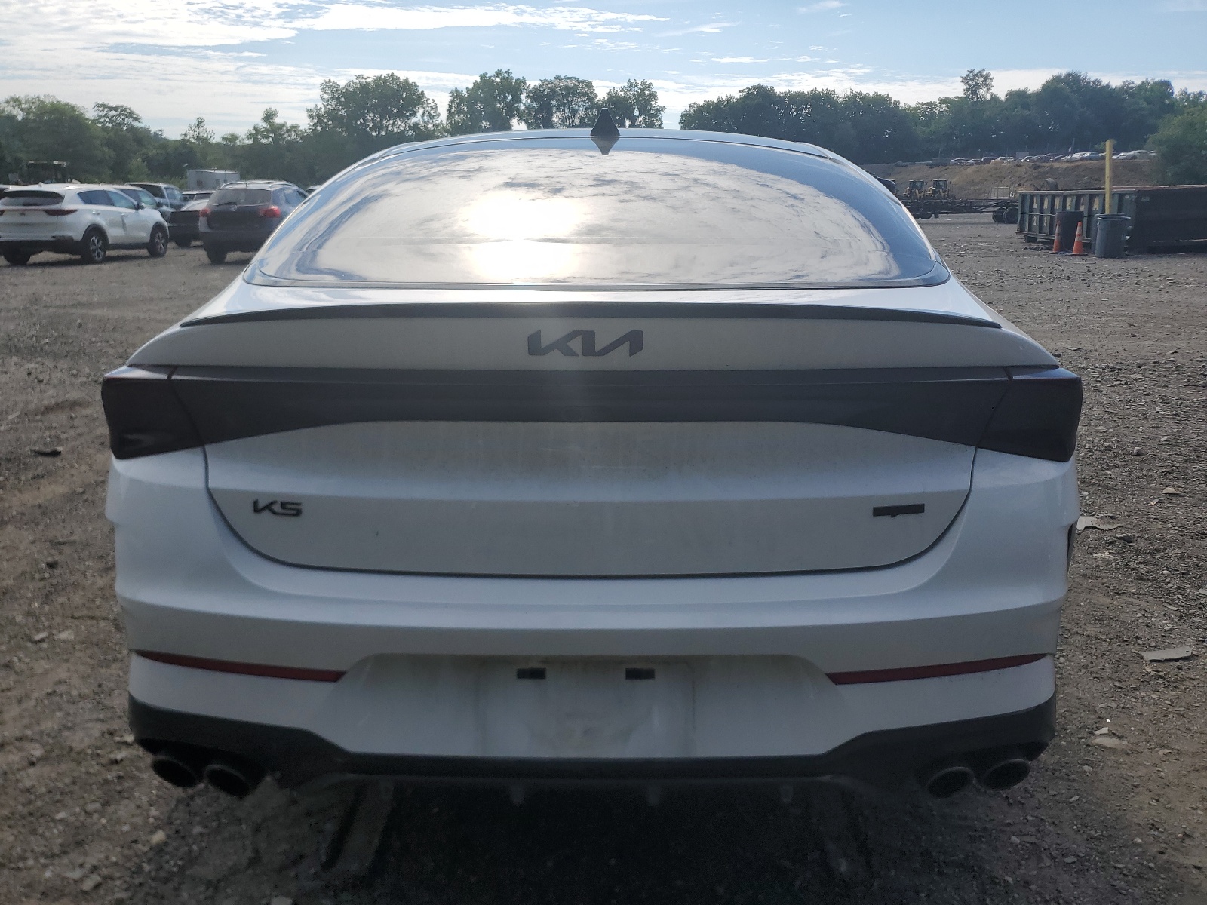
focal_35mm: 26
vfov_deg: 53.1
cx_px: 604
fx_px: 907
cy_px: 452
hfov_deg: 67.3
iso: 50
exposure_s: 1/5000
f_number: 1.5
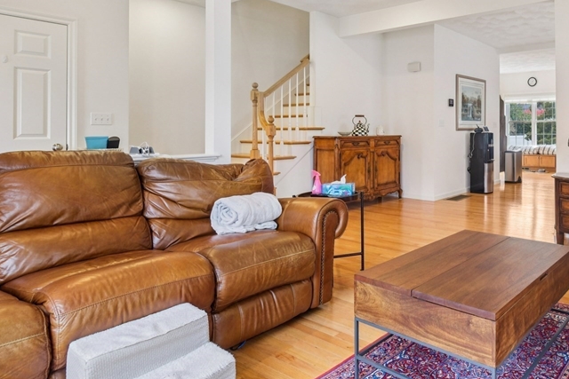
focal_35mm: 24
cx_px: 441
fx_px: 379
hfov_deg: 67.9
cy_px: 133
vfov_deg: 52.3
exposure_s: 1/15
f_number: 5.6
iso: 400
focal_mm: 10
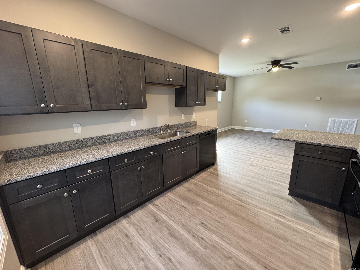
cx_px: 180
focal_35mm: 14
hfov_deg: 102.1
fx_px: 146
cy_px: 135
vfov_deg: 85.7
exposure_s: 1/60
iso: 320
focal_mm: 2.22
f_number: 2.2
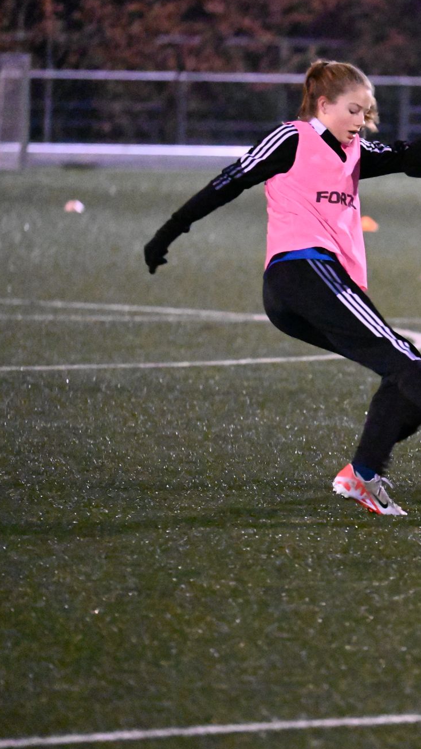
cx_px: 564
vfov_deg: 4.2
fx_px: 10123
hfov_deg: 2.4
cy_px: 375
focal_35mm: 510
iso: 51200
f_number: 5.6
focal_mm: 311
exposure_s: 1/200
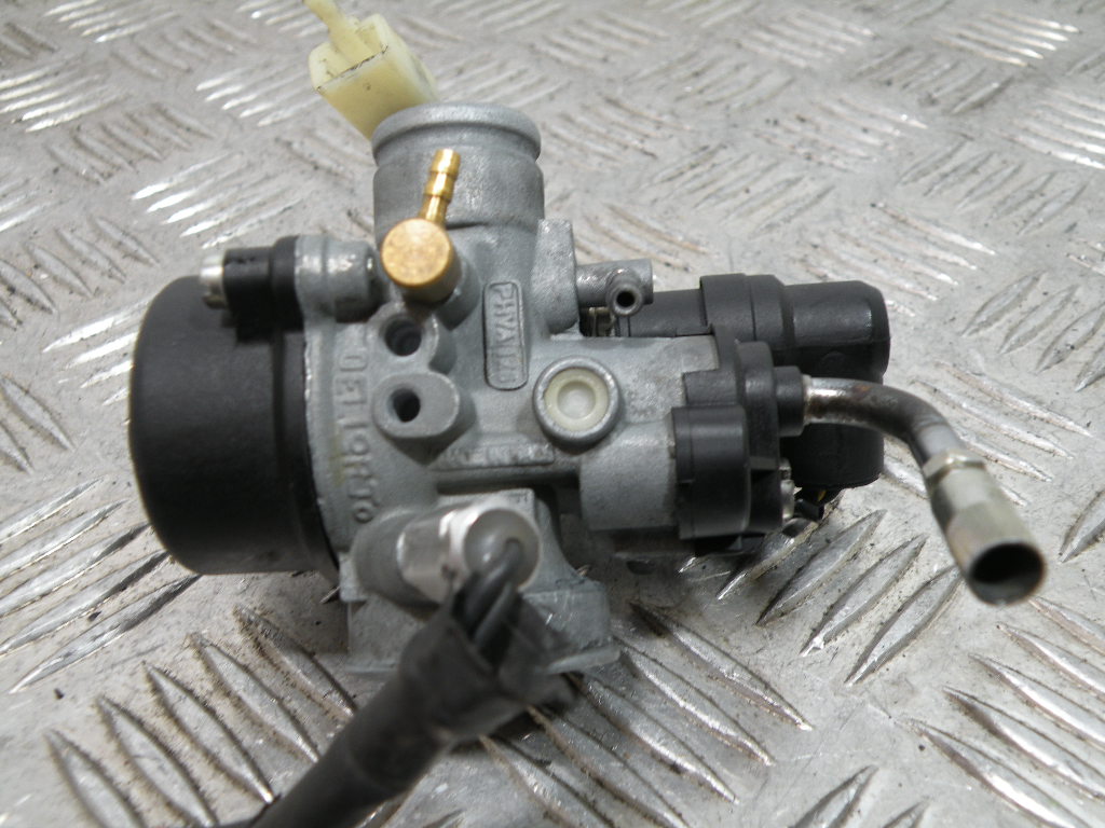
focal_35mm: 33
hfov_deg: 55.4
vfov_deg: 42.9
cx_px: 552
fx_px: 1053
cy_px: 414
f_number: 3.2
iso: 80
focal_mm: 5.8
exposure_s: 1/62.1
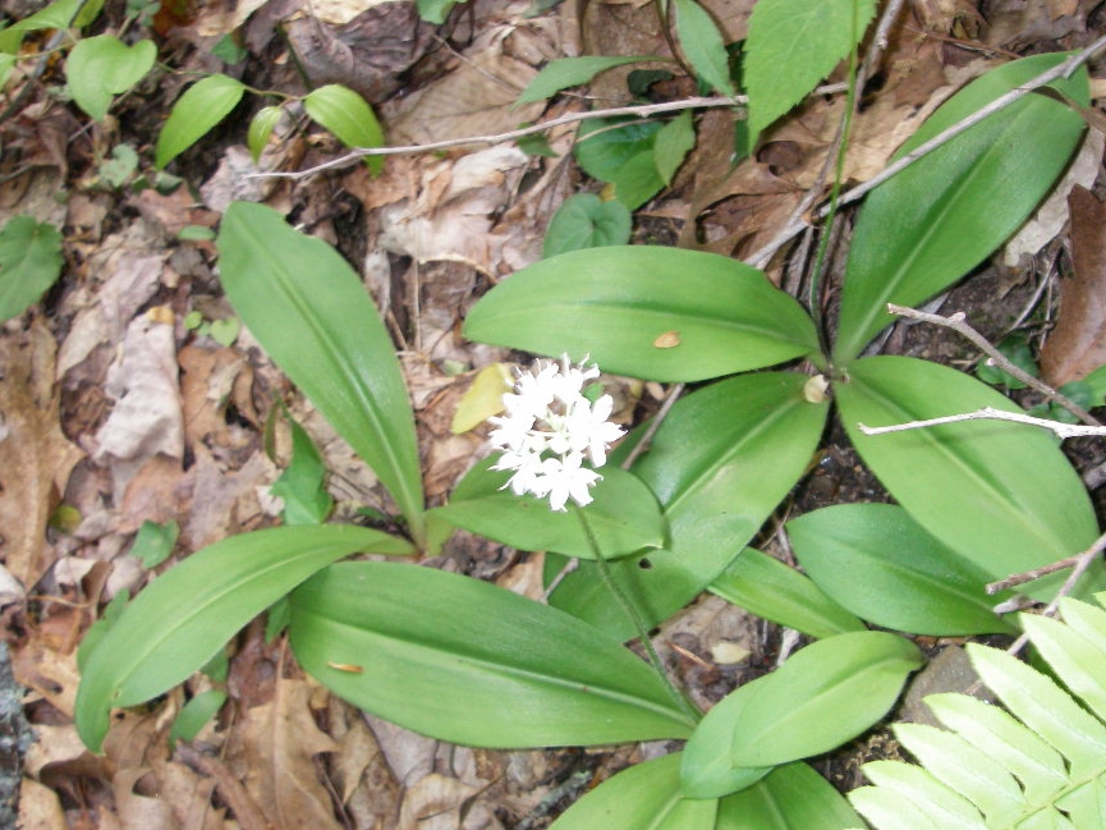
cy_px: 399
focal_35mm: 45
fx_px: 1438
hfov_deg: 42.1
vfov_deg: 32.2
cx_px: 564
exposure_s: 1/40
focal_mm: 6.3
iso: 200
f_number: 3.3
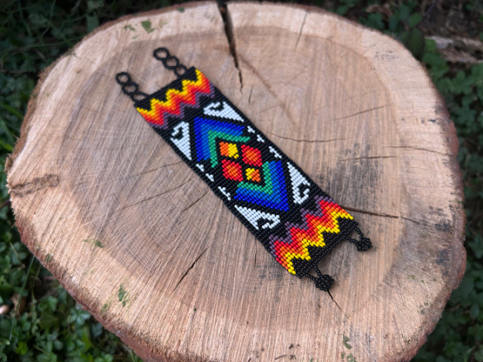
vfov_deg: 53.0
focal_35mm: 26
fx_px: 363
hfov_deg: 67.3
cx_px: 242
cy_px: 181
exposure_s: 1/1311
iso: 50
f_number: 1.5
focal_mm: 5.7
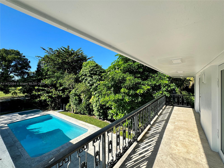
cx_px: 112
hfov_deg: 102.1
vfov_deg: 85.6
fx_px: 91
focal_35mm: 14
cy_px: 84
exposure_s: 1/840
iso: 50
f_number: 2.2
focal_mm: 2.22
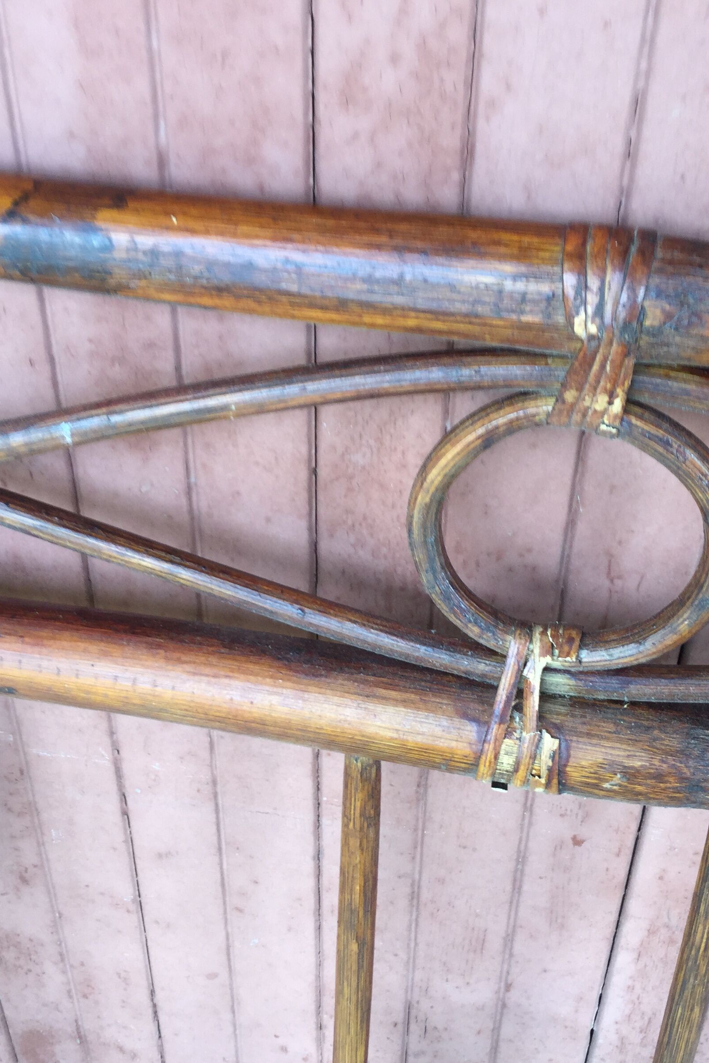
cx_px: 361
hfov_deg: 30.5
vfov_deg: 44.5
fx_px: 1300
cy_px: 543
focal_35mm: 44
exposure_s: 1/50
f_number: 2.4
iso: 32
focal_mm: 3.3
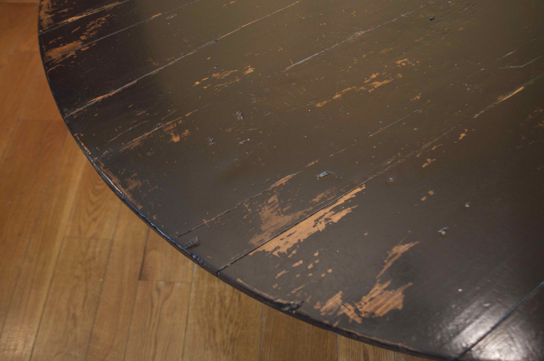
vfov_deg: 47.8
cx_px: 272
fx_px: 408
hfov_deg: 67.4
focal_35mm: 27
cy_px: 180
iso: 2000
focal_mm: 18
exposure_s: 1/15
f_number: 3.5
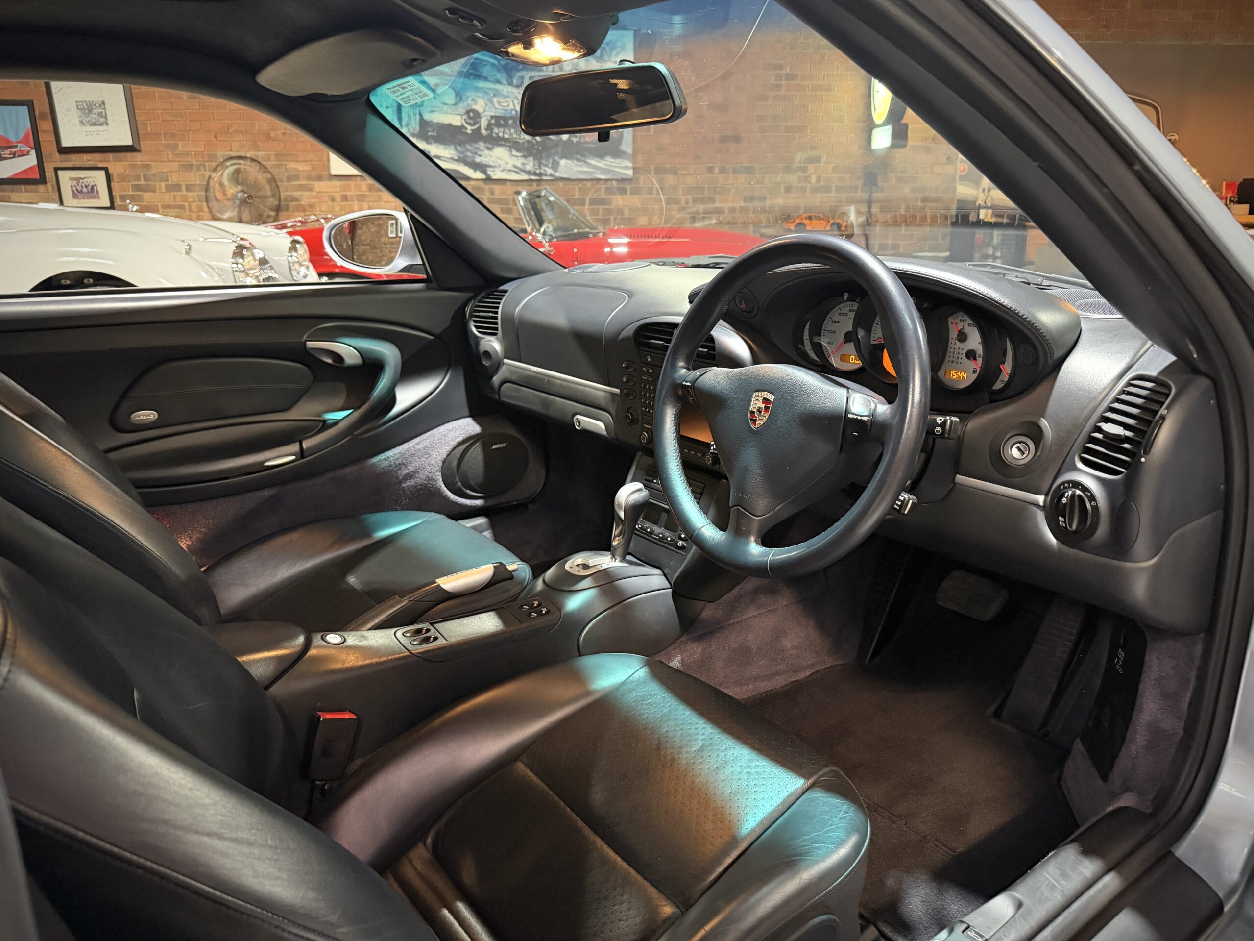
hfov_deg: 71.6
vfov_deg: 56.8
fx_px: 869
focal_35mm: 24
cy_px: 470
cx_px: 627
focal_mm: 6.76
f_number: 1.78
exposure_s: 1/33
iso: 1000
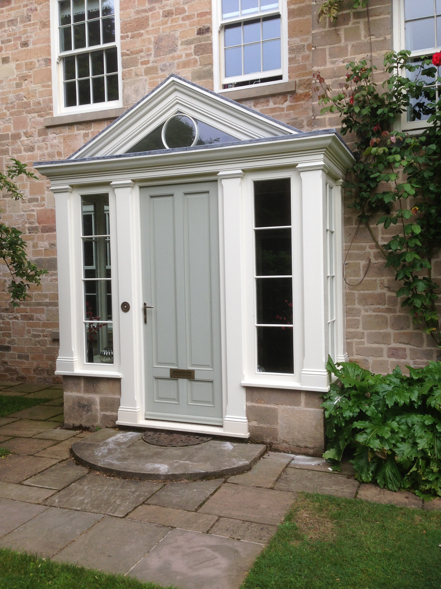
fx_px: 561
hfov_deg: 42.9
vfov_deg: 55.4
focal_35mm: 33
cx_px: 220
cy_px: 294
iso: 50
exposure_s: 1/225
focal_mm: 4.13
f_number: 2.4
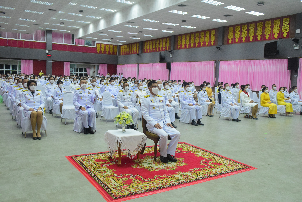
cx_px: 151
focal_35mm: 33
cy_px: 101
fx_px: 277
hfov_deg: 57.2
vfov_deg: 40.0
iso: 4000
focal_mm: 22
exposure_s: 1/200
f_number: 6.3
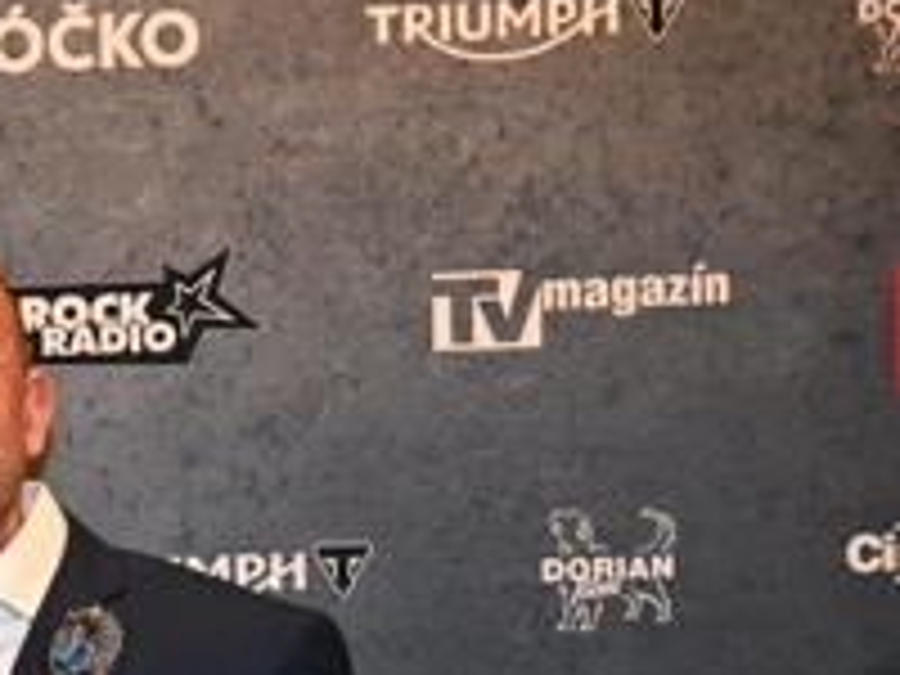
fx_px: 3016
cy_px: 801
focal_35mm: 116
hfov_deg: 15.1
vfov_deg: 12.5
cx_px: -644
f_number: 5.6
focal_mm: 35
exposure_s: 1/200
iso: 4000
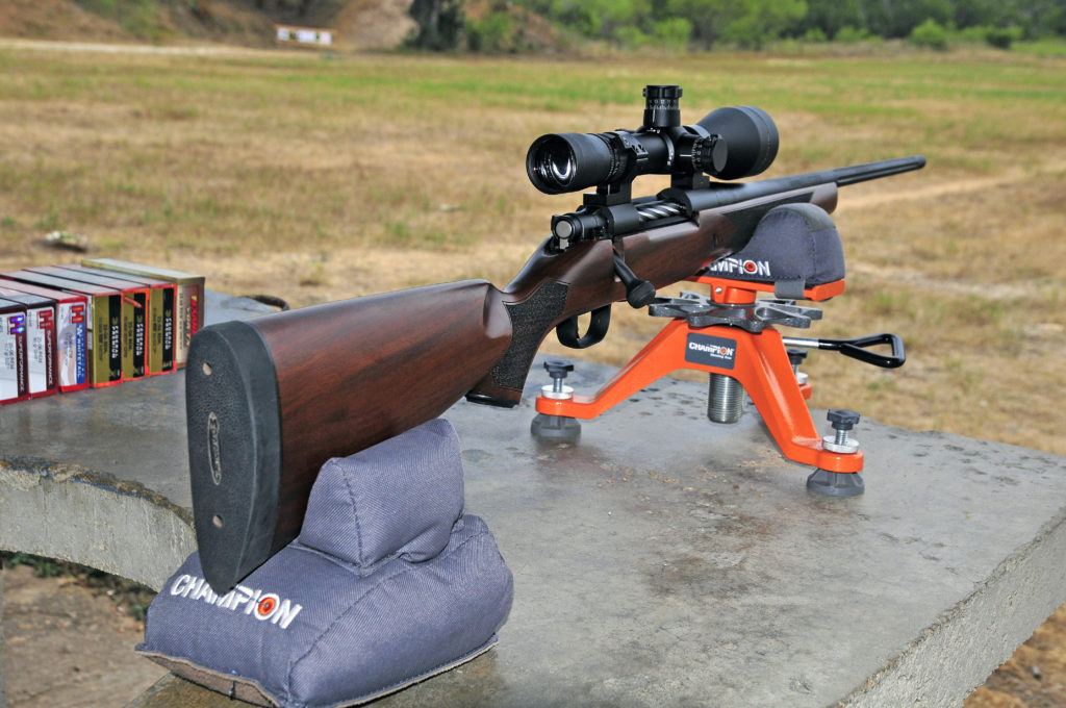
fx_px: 1508
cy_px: 354
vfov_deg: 26.4
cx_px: 533
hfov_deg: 38.9
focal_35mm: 51
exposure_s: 1/60
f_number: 8
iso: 400
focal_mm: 34
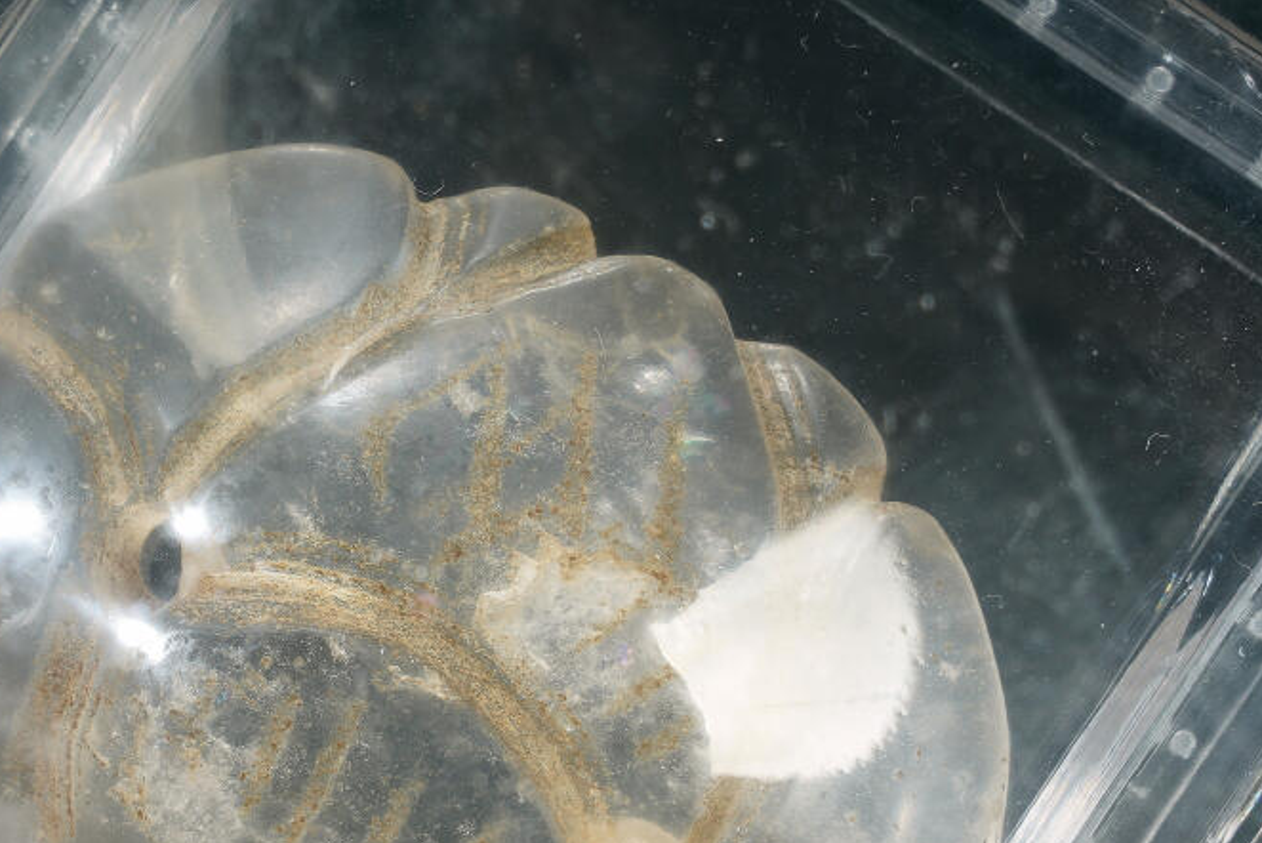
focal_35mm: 332
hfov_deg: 6.2
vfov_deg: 4.1
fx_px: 11643
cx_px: 376
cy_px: 645
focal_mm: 105
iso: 100
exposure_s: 1/160
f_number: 18
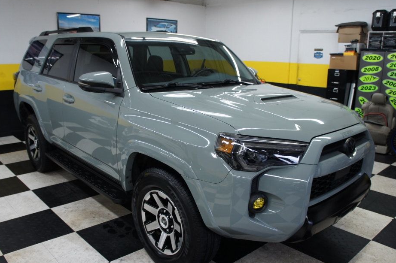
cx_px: 193
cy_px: 140
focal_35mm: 30
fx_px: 330
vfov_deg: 43.5
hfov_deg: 62.0
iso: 200
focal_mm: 18
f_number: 3.5
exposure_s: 1/30
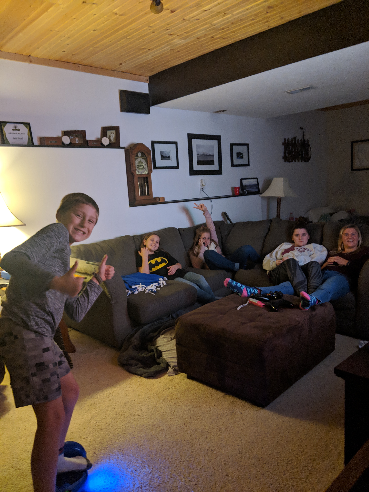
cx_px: 184
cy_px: 246
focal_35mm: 27
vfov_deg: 65.3
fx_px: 384
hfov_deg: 51.4
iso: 400
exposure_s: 1/30
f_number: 1.8
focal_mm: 4.44
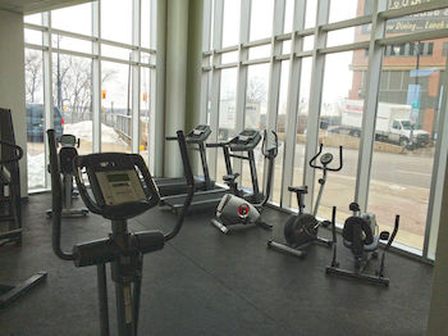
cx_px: 224
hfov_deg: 61.7
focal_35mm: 29
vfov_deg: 48.2
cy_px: 168
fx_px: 375
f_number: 2.2
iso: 40
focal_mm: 4.15
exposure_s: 1/60
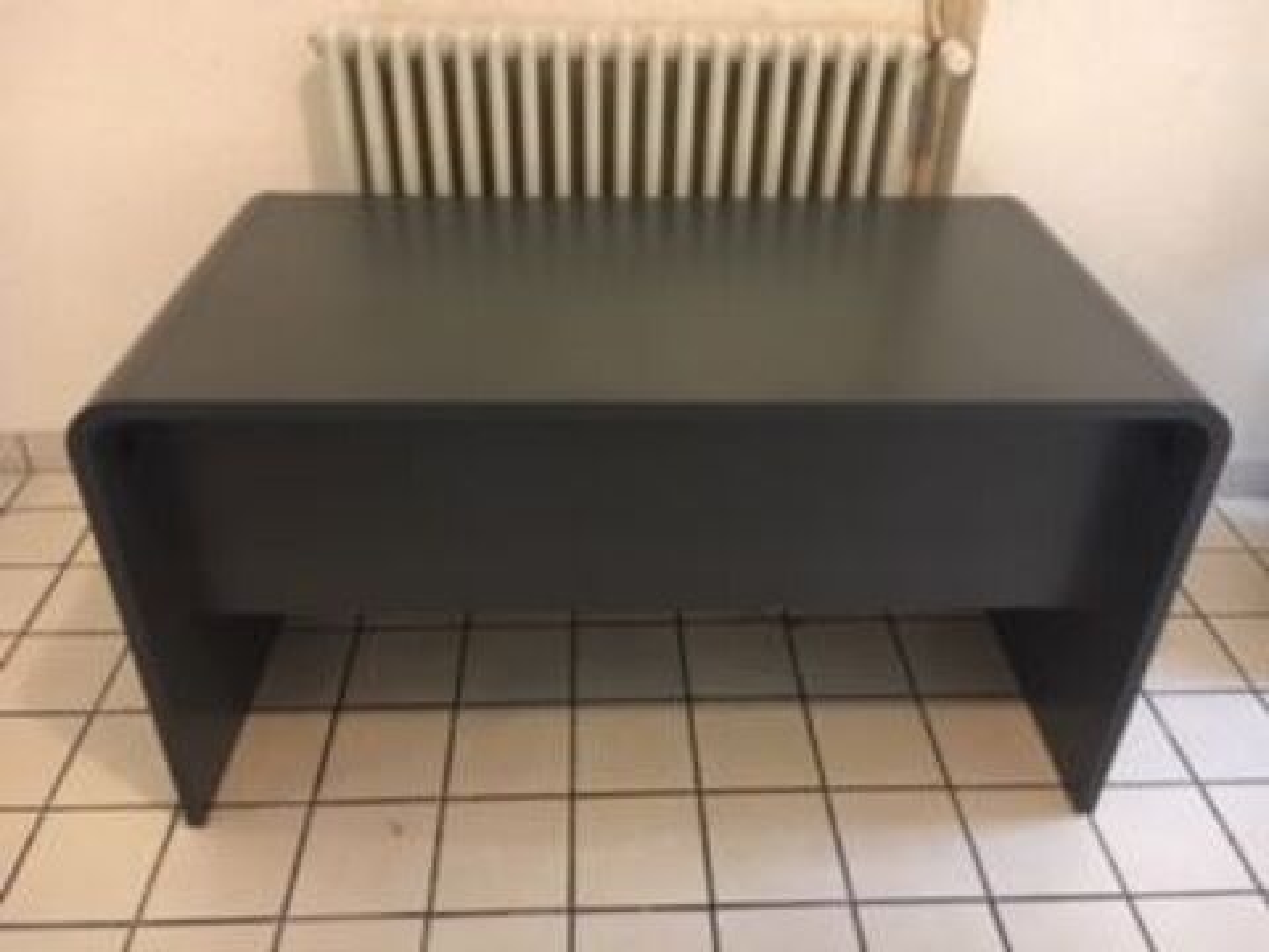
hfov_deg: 61.7
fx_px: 1063
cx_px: 634
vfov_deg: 48.2
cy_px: 476
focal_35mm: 29
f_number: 2.2
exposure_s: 1/17
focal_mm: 4.15
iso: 400
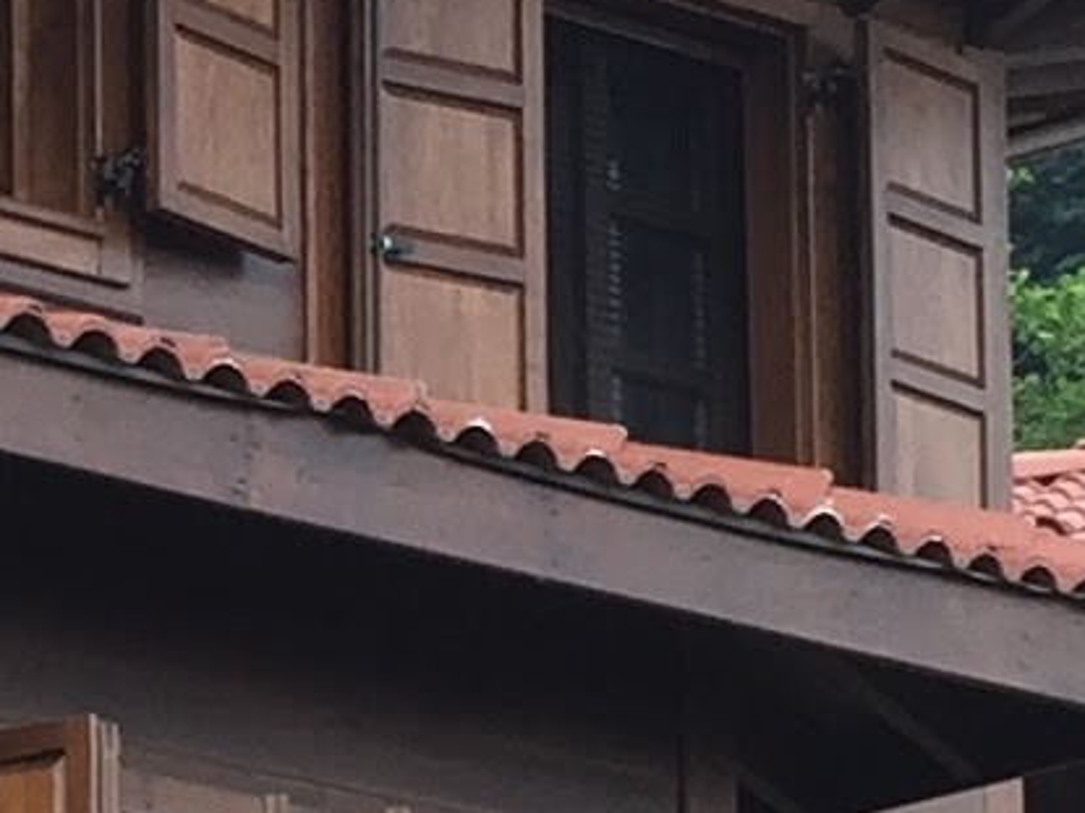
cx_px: -899
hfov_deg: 8.3
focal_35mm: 228
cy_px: 1634
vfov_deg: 6.3
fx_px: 7144
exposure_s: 1/40
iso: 32
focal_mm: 4.15
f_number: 2.2
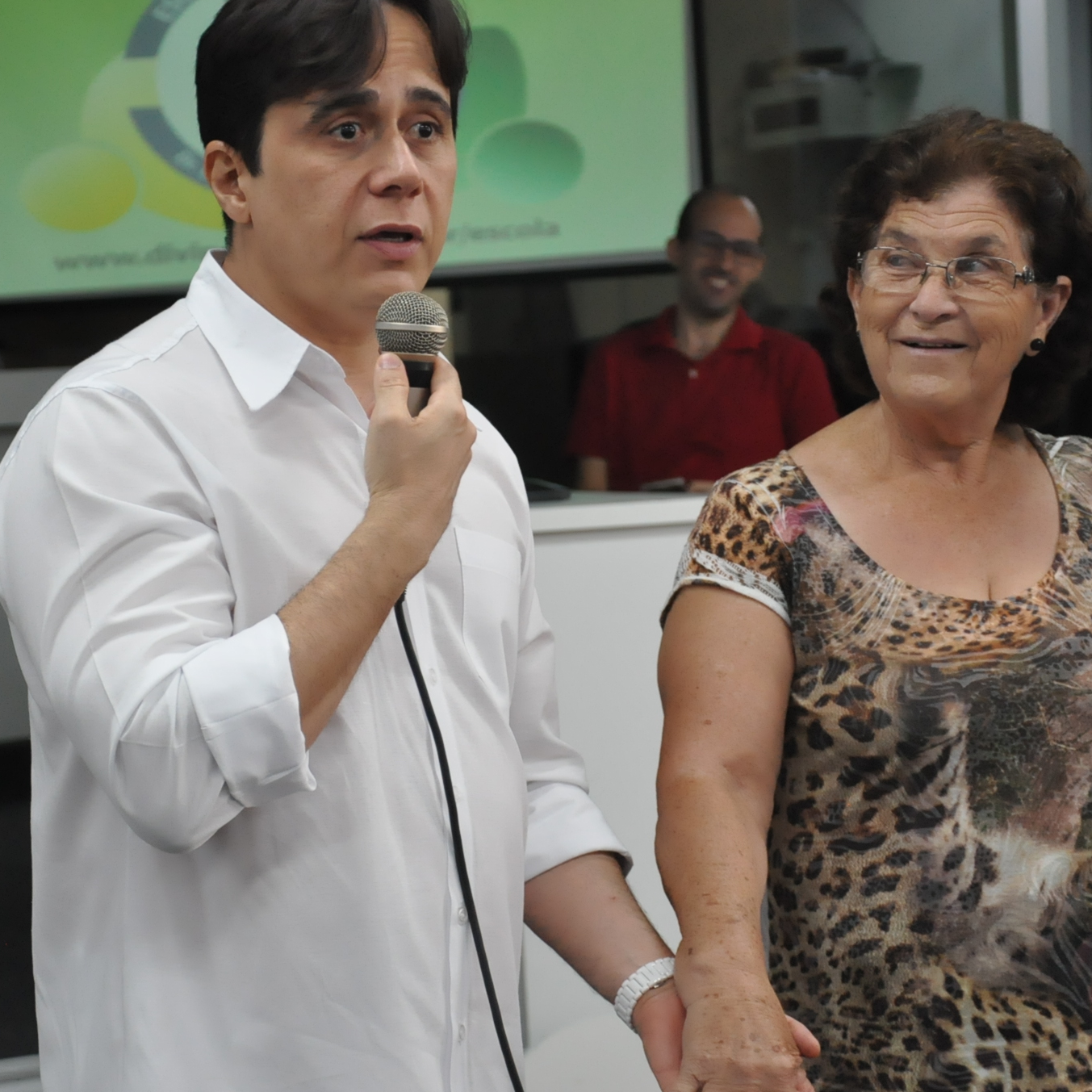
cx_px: 500
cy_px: 545
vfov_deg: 14.9
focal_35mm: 117
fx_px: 4176
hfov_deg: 14.9
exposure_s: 1/125
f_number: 5
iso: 2000
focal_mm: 58
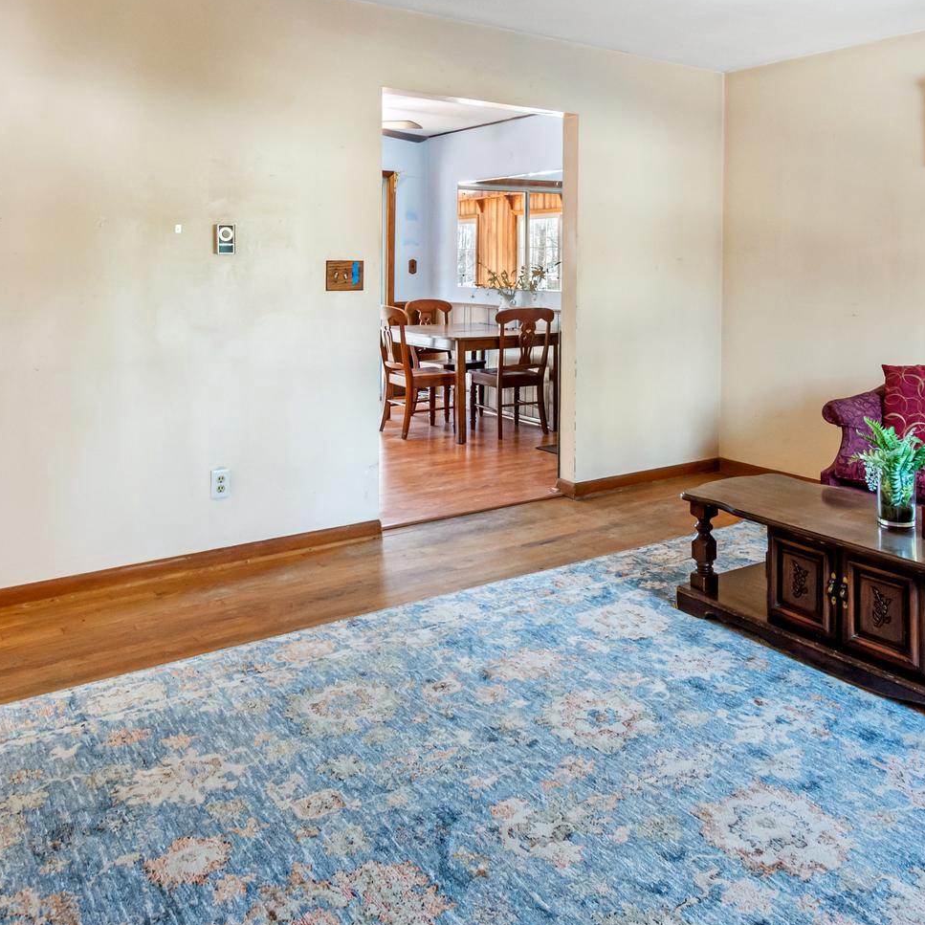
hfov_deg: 58.7
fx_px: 816
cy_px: 351
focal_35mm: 27
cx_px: 545
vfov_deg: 58.4
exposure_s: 1/4
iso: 400
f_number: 9
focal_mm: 10
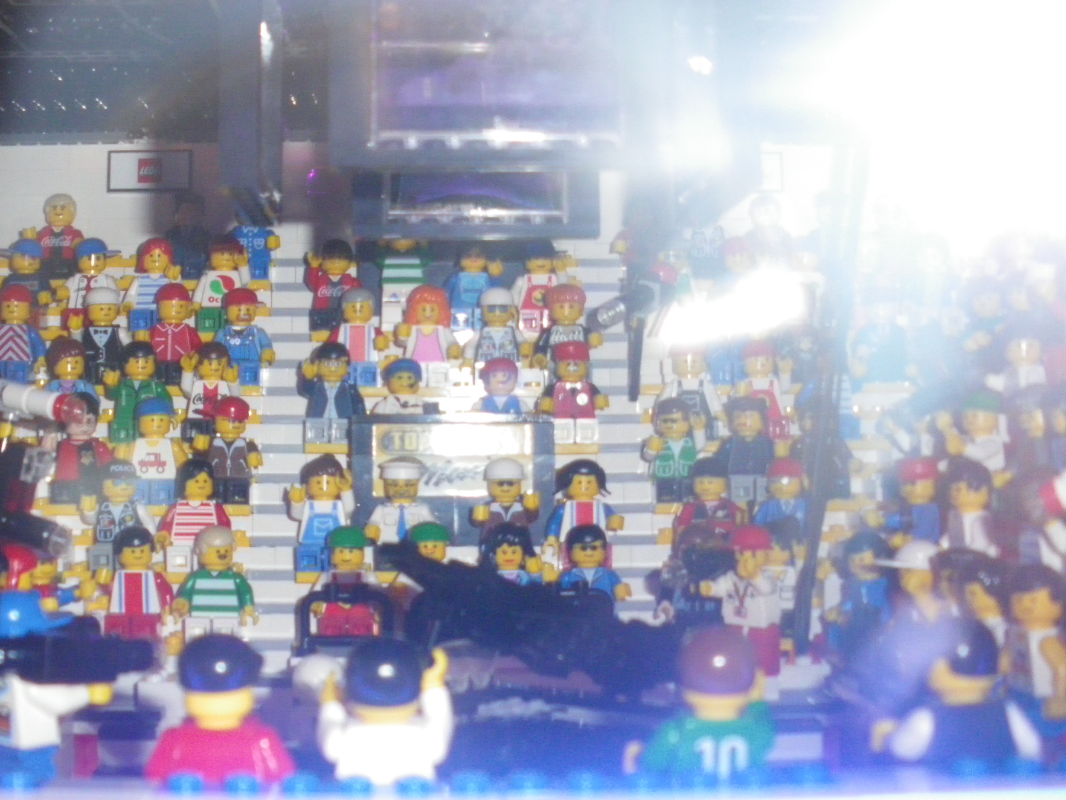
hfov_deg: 40.4
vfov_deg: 30.9
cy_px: 350
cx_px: 470
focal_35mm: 47
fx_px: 1447
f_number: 3.5
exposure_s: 1/50
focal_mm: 6.3
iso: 400
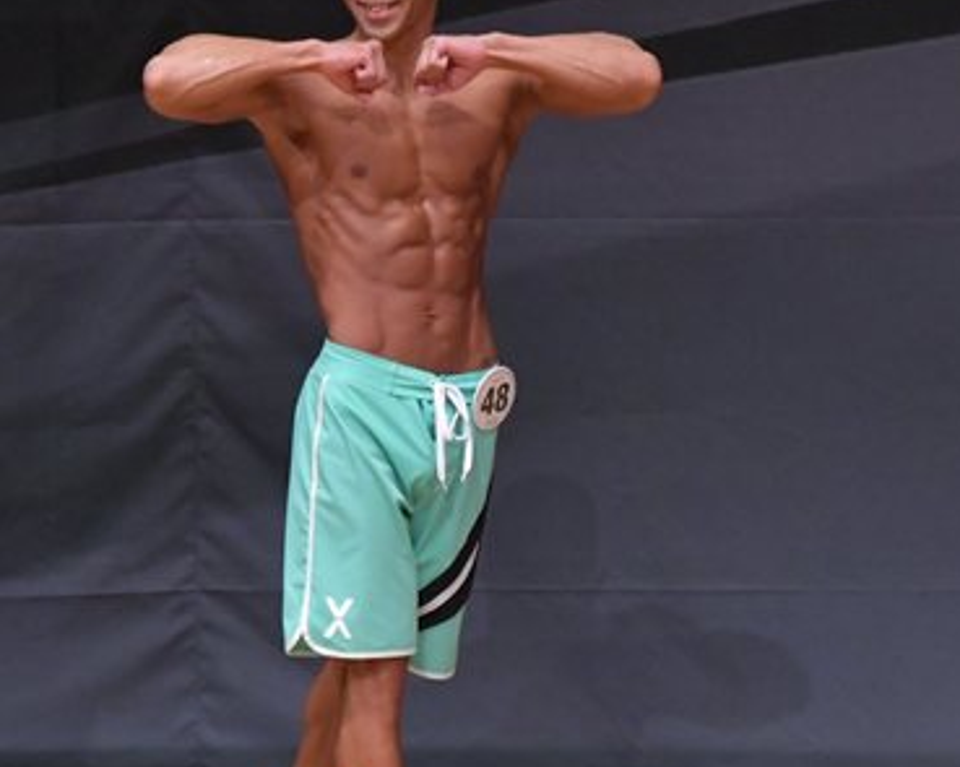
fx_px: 17639
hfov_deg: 3.1
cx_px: 381
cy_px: 473
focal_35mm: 621
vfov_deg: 2.5
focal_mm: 210
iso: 6400
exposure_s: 1/400
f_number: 5.6
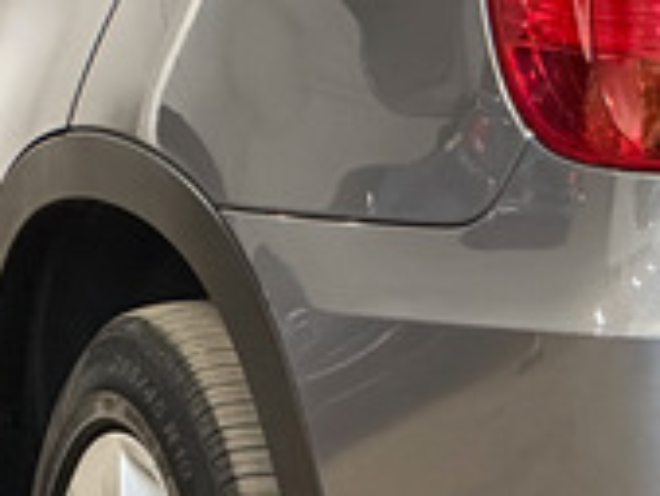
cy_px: 328
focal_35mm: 296
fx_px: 5648
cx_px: 555
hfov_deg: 6.7
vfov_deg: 5.0
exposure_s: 1/50
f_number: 2.8
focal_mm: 9
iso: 640
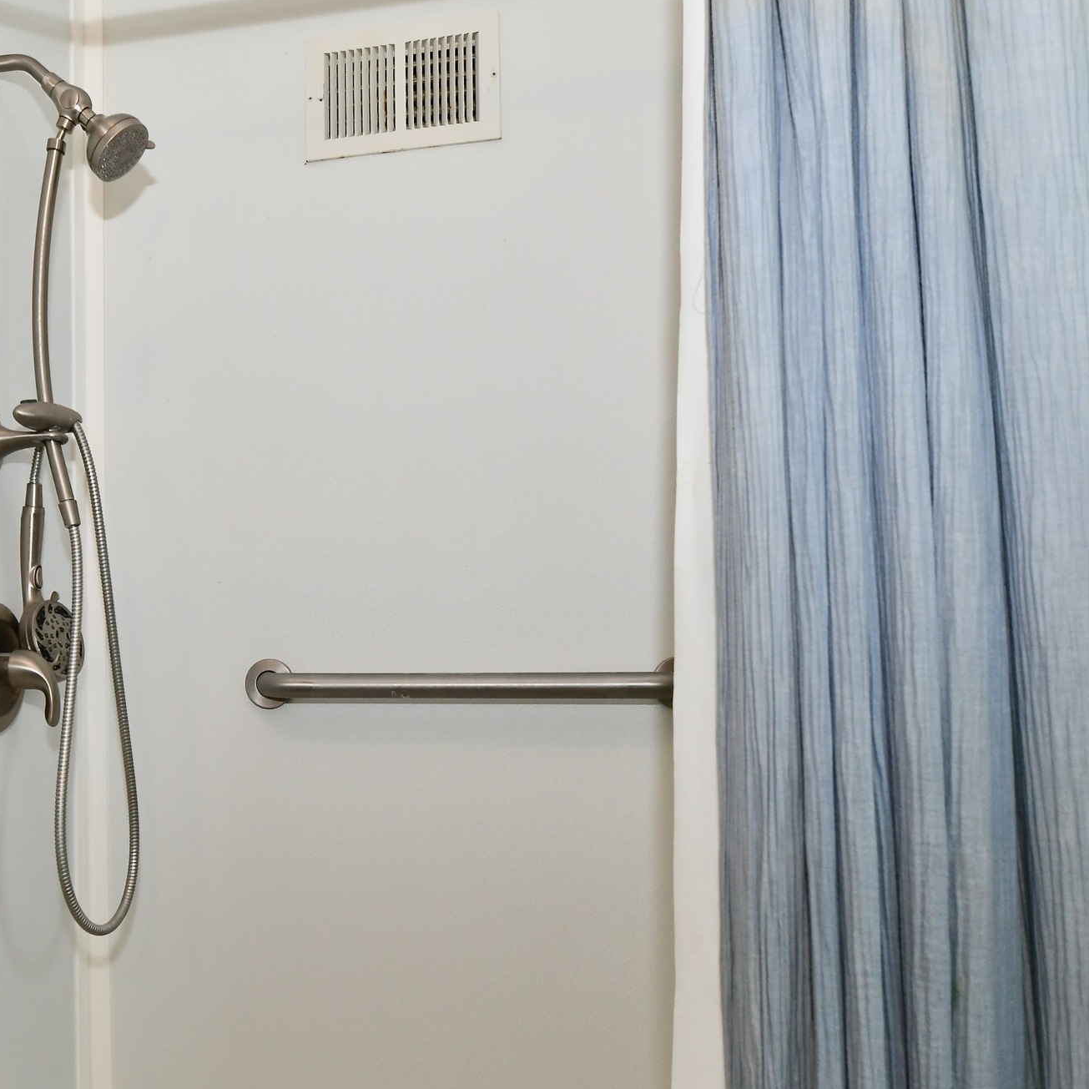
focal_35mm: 28
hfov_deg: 53.9
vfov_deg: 56.9
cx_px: 236
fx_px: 997
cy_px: 651
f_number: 6.3
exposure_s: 1/60
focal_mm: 14
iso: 640
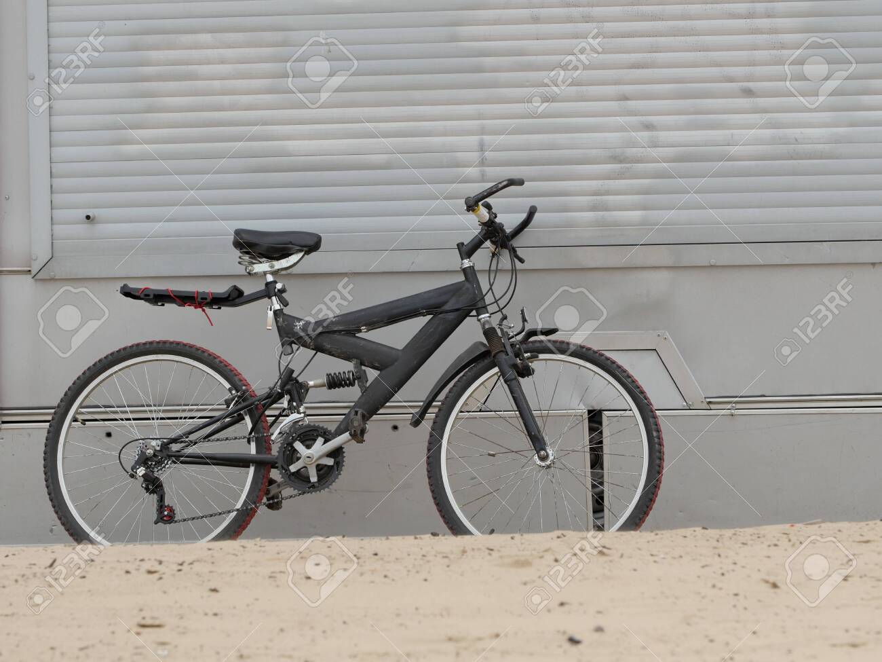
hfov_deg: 8.8
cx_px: 441
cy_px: 331
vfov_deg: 6.6
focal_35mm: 224
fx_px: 5707
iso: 200
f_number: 5.6
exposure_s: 1/100
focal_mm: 112
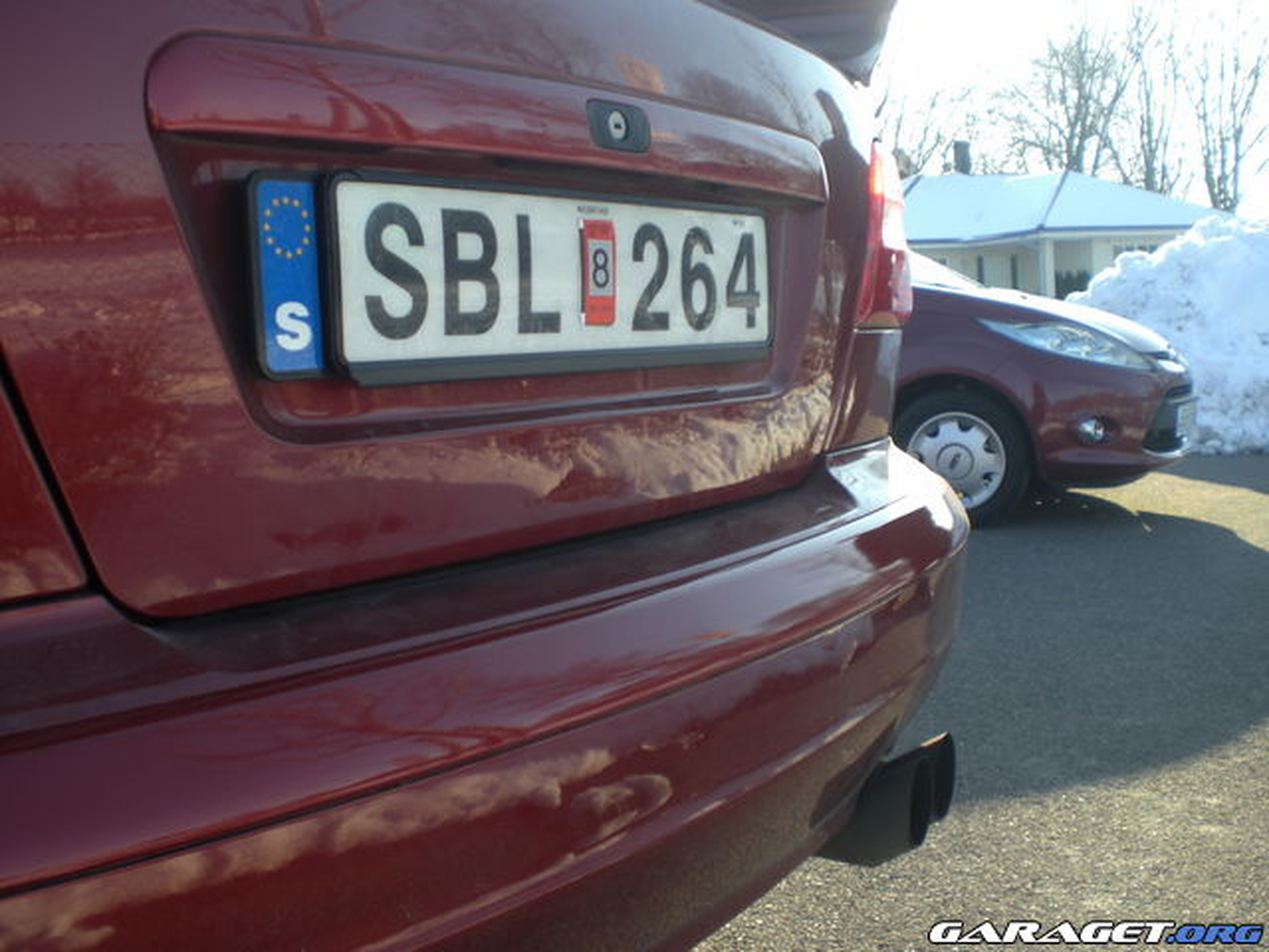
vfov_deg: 37.7
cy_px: 476
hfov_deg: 49.0
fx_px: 1393
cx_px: 634
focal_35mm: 38
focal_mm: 6.3
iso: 50
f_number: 3.1
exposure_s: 1/125
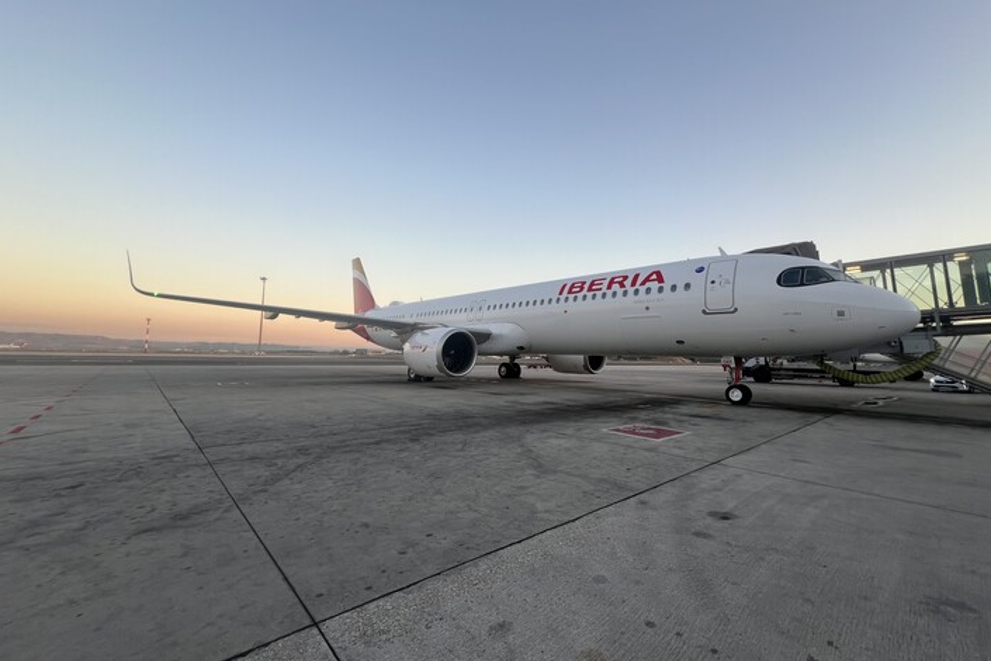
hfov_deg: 104.2
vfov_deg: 81.2
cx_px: 505
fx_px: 385
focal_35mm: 14
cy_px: 318
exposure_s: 1/160
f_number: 1.8
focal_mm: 1.57
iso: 32
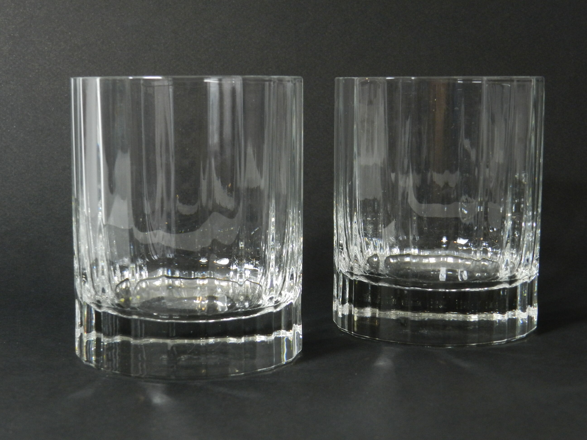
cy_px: 220
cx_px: 294
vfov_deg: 24.4
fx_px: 1017
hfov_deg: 32.2
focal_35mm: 60
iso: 400
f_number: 4.6
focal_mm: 10.7
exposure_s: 1/20
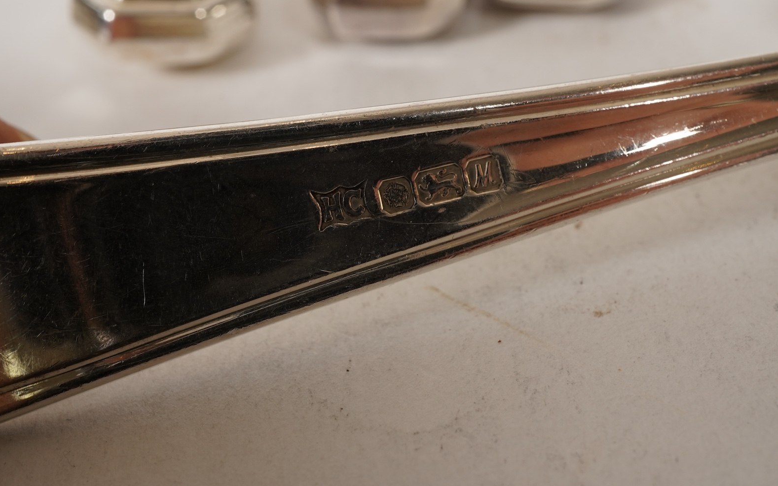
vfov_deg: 28.0
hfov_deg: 43.5
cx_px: 389
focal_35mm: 46
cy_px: 235
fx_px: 975
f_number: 22
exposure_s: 1/125
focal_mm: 30
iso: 400
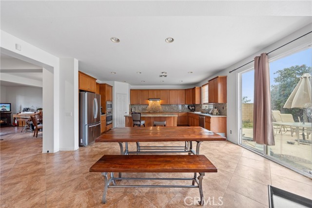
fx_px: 104
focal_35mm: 12
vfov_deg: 90.0
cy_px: 104
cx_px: 156
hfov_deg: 112.6
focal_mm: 12
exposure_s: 1/10
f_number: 8
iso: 800
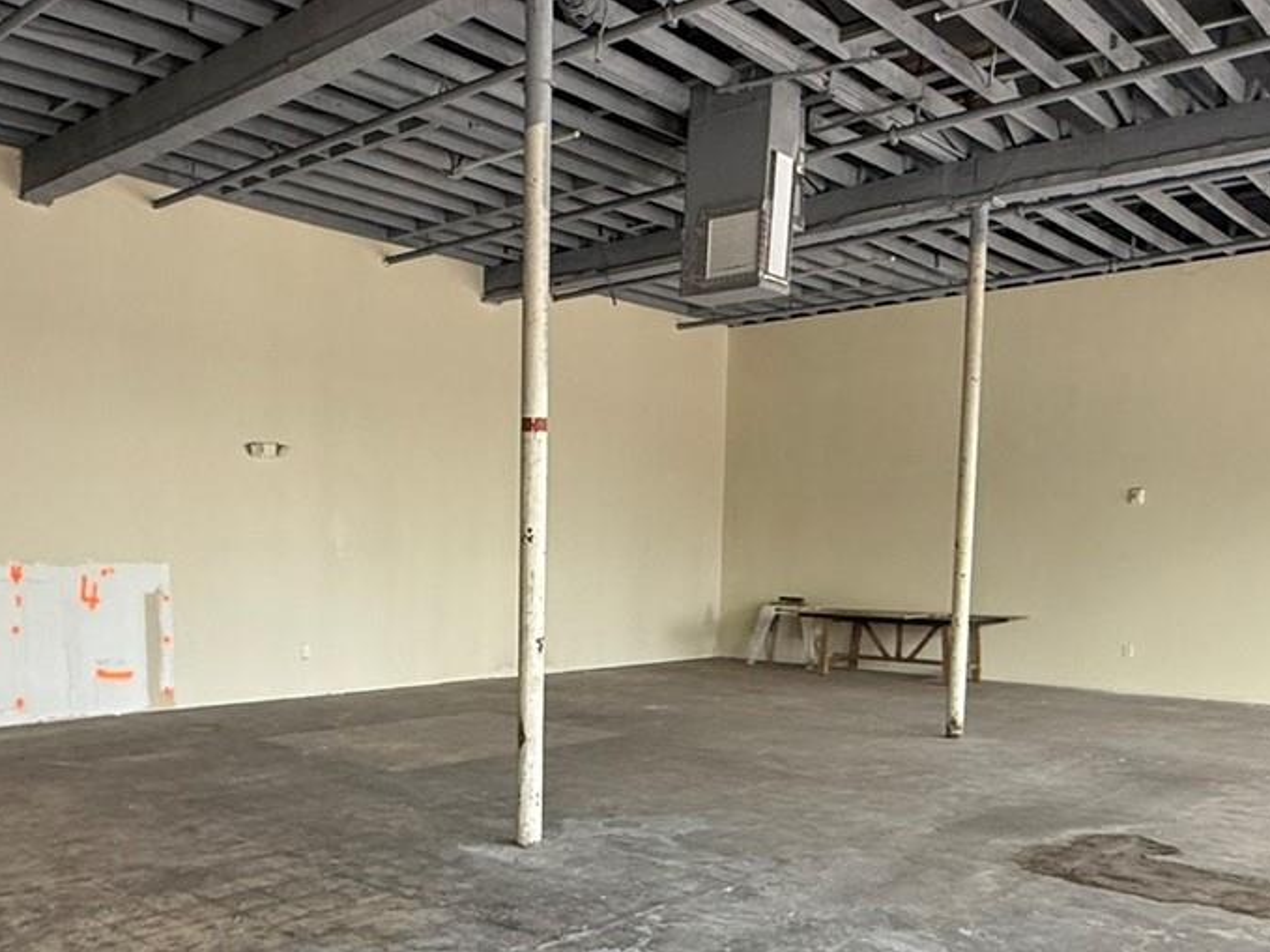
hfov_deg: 55.1
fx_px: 1210
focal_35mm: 33
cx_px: 533
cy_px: 671
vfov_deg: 42.1
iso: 200
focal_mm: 2.22
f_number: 2.2
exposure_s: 1/99
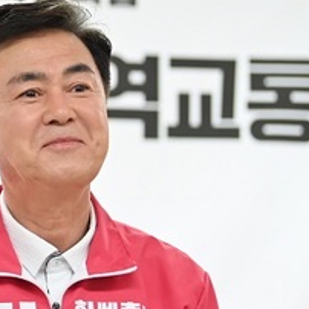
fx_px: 2666
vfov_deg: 6.6
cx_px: -155
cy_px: 106
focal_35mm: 264
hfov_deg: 6.5
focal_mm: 98
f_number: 2.8
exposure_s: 1/100
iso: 1000
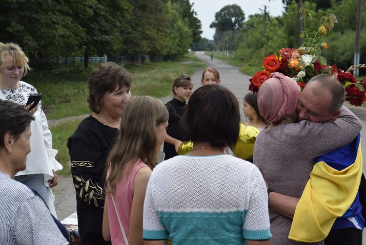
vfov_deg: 16.6
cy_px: 122
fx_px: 839
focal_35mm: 82
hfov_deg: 24.6
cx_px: 183
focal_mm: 55
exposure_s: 1/320
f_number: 9
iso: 200
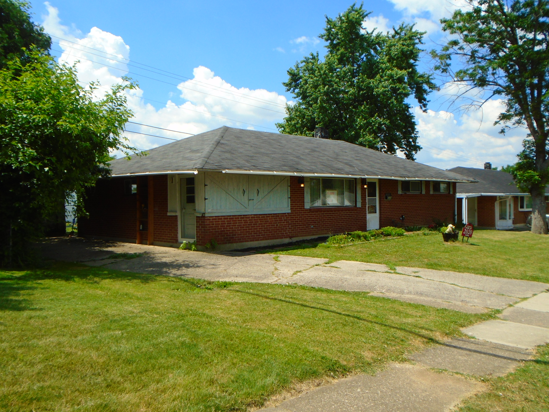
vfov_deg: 45.4
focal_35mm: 31
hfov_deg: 58.4
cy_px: 206
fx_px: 492
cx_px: 274
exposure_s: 1/1000
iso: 100
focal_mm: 5.5
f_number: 3.5
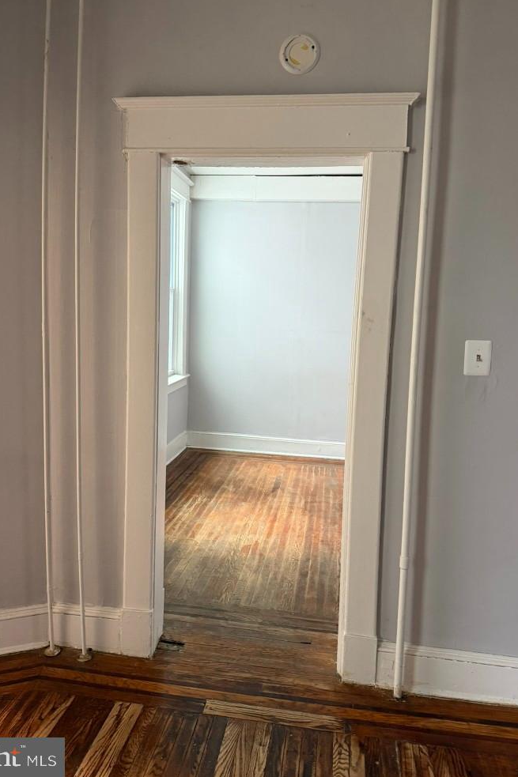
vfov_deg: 69.4
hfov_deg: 49.5
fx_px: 561
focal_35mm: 26
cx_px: 237
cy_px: 375
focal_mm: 6.76
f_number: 1.78
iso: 500
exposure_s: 1/60
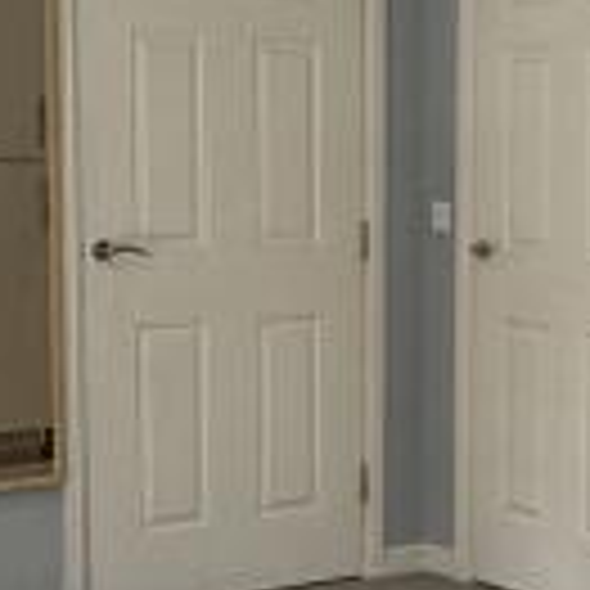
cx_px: 766
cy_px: 419
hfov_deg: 16.9
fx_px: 1870
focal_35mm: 97
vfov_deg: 17.8
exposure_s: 1/99
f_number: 2.2
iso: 125
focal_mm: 2.22
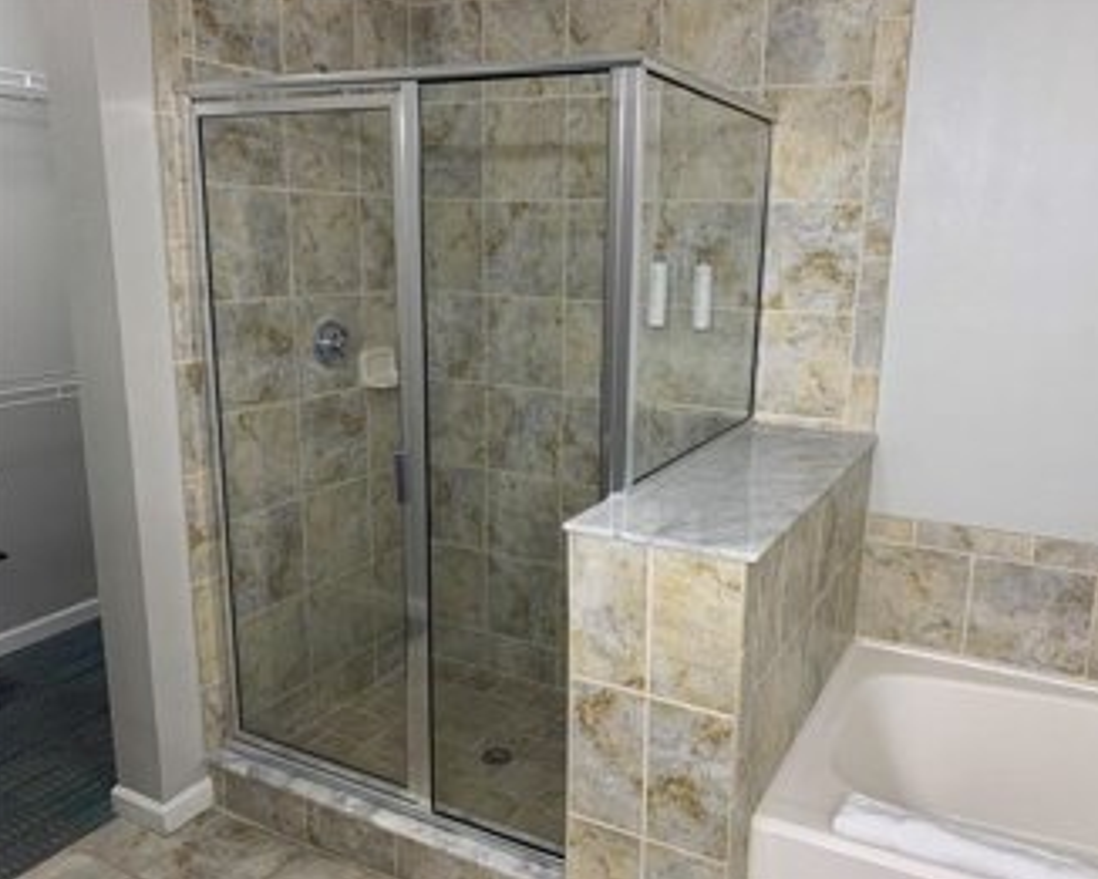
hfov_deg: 62.1
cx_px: 596
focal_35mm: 28
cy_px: 438
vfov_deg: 51.6
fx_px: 910
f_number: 1.8
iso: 125
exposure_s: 1/60
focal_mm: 4.25
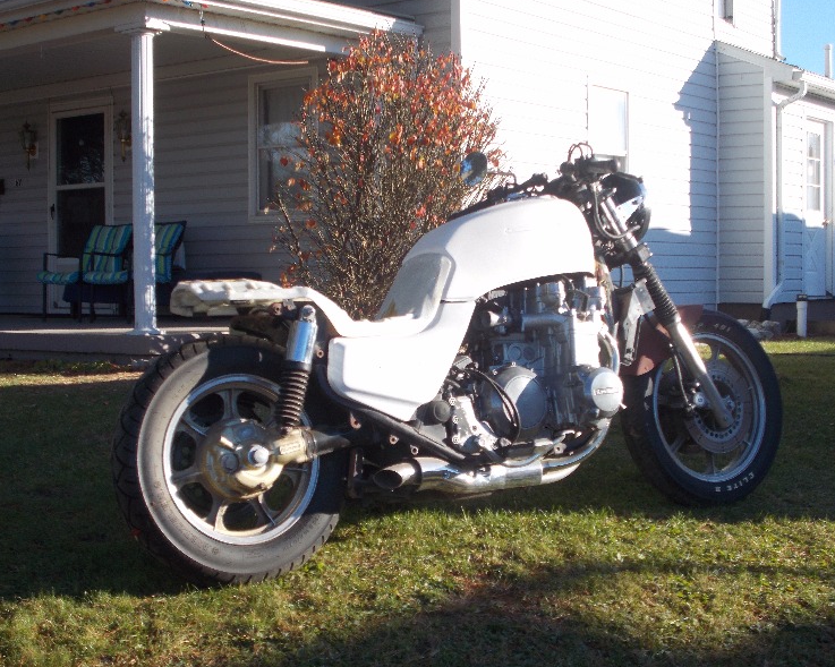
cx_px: 435
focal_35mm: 53
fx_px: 1309
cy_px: 336
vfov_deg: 28.6
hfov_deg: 35.4
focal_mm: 9
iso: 80
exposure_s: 1/250
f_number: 4.5
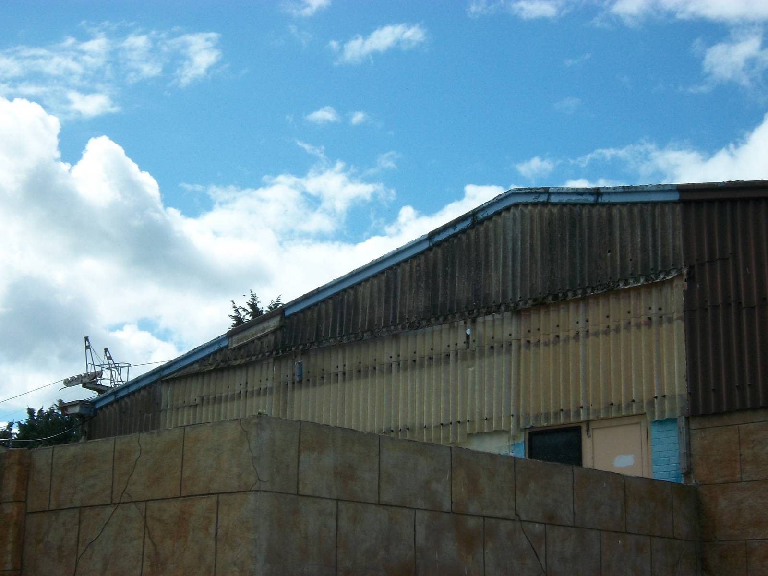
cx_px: 384
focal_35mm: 62
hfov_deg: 31.2
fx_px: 1376
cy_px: 288
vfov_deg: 23.7
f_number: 7.9
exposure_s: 1/250
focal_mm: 11
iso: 80
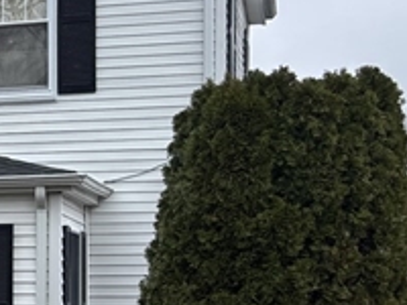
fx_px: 1564
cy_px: 281
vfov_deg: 11.1
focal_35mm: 133
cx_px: -509
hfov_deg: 12.3
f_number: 1.6
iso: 50
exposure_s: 1/1328
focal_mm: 5.96
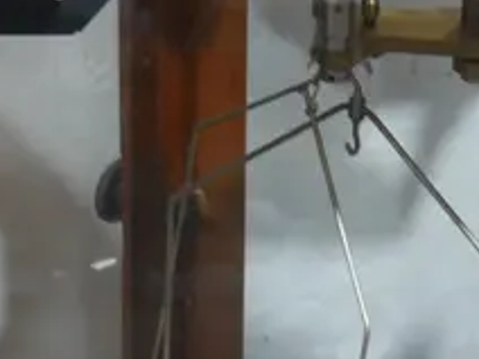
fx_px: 2947
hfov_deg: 9.2
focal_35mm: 213
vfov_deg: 7.0
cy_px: 351
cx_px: 533
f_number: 4.7
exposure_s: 1/60
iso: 1000
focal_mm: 22
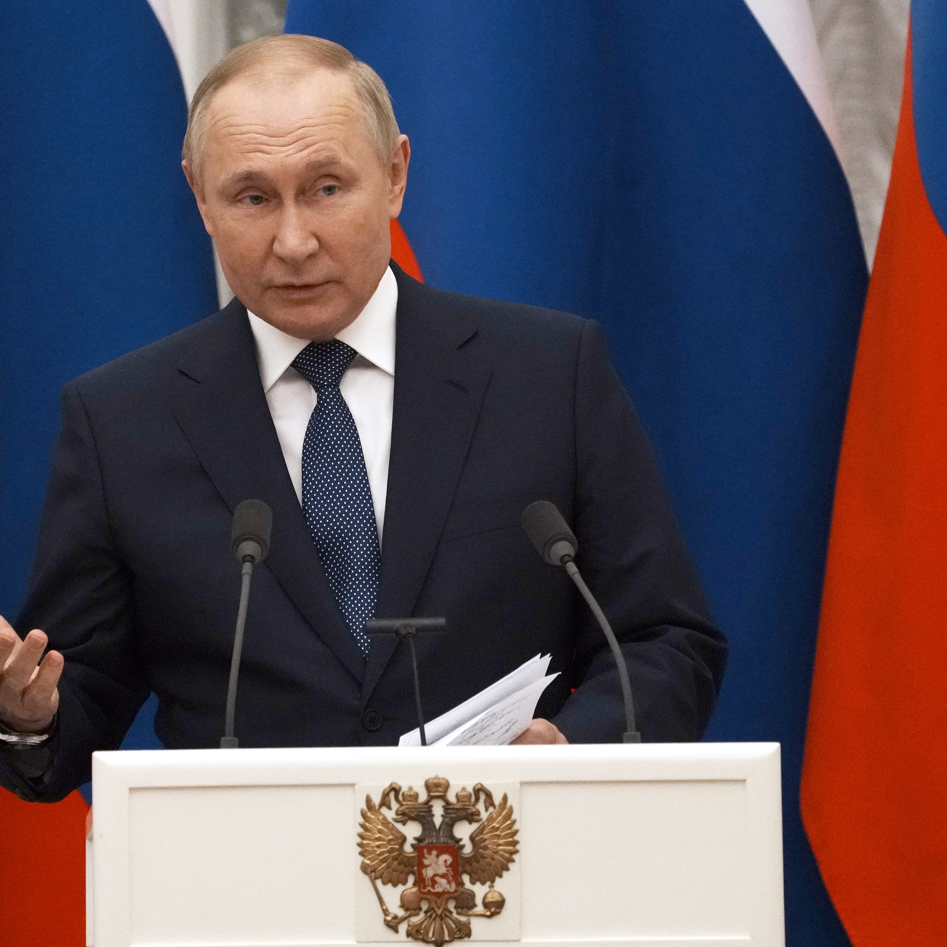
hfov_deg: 4.4
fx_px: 12442
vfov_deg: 4.4
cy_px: 474
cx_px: 317
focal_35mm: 402
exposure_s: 1/400
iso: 4000
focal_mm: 315
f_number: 5.6
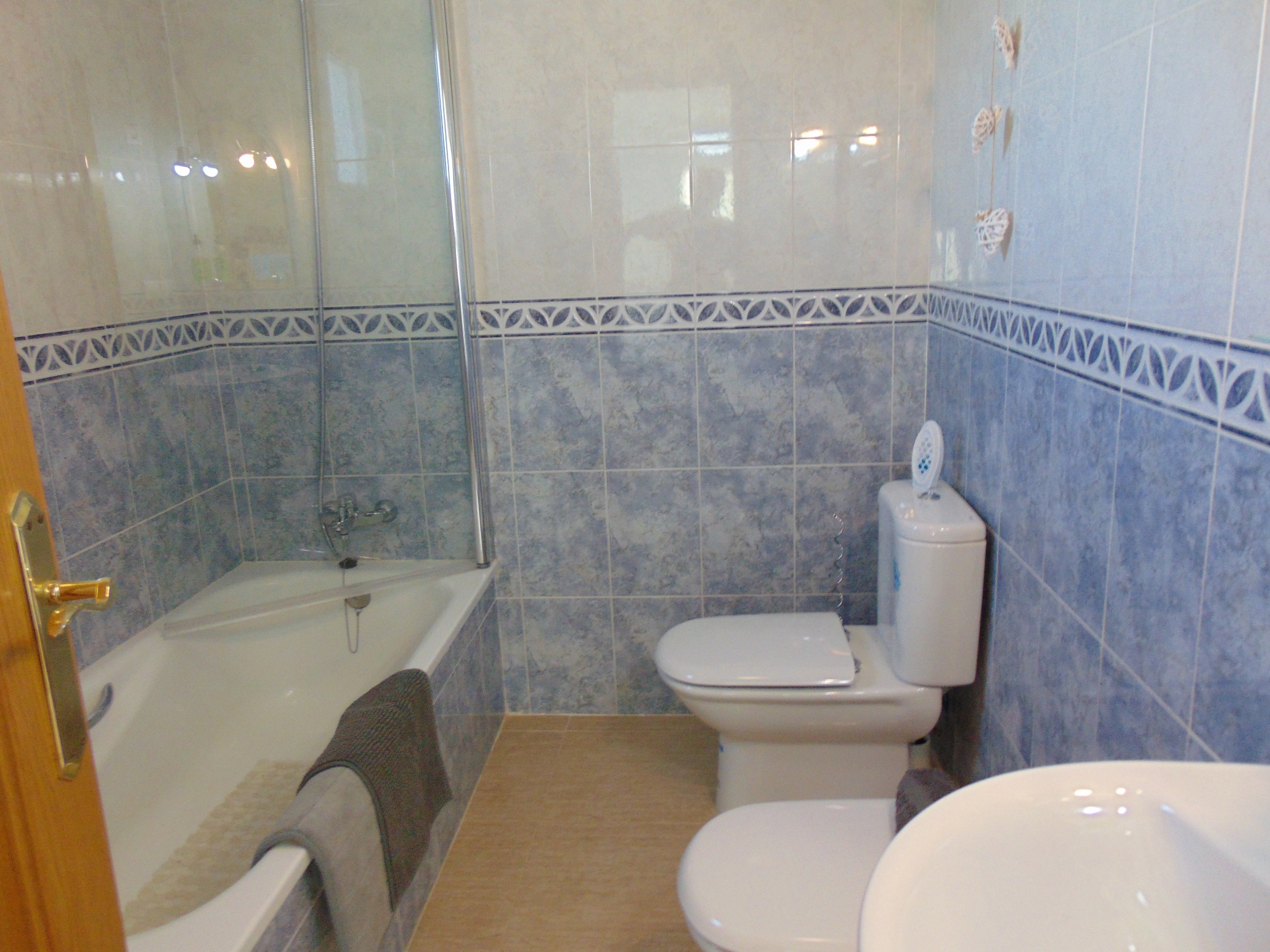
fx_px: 917
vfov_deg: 54.9
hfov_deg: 69.4
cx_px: 635
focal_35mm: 25
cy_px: 476
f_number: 3
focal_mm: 4.5
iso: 200
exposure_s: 1/30
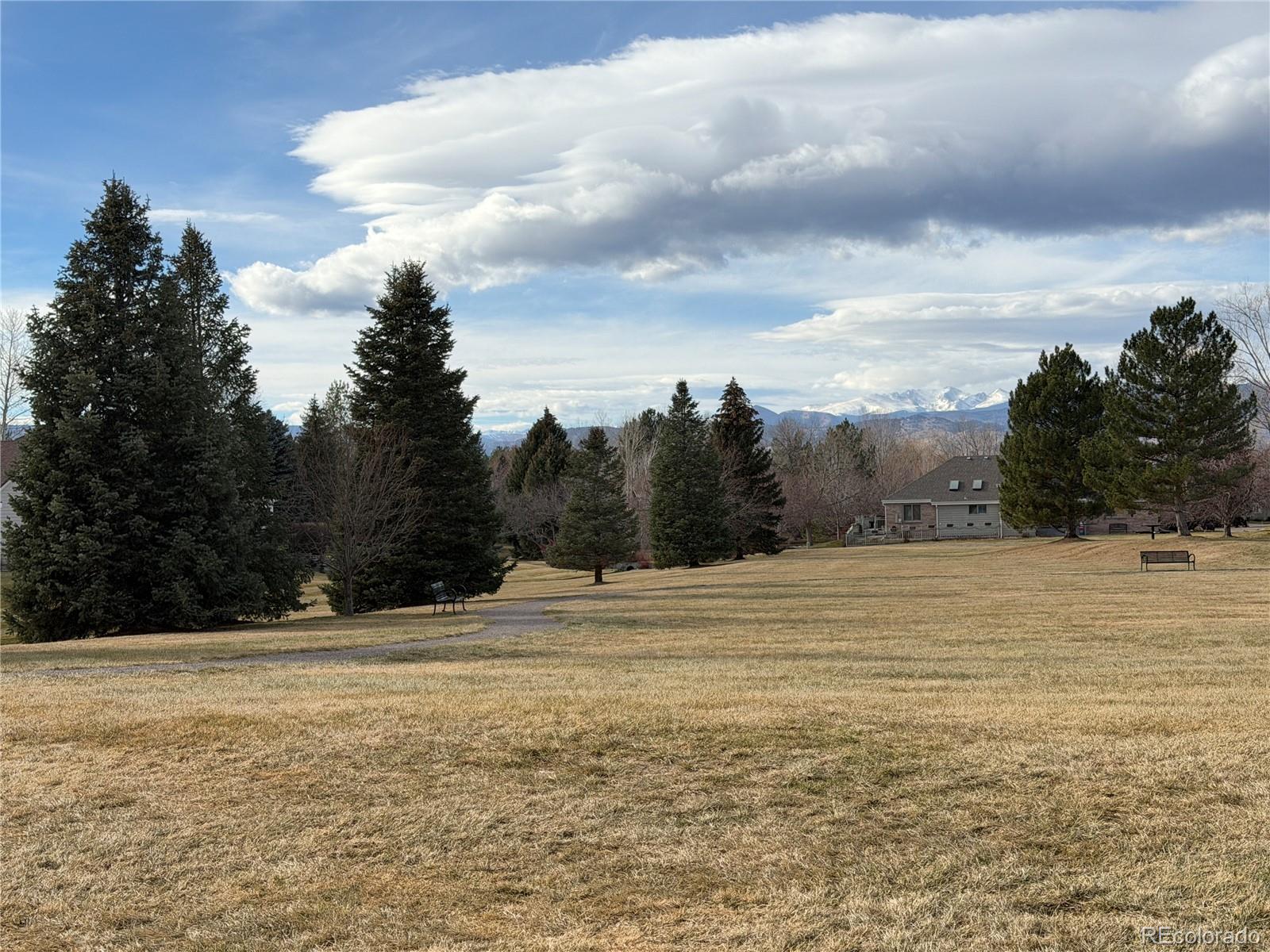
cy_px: 476
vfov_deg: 30.3
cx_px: 635
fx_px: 1761
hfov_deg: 39.7
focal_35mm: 48
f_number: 1.78
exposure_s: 1/3891
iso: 100
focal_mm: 6.76
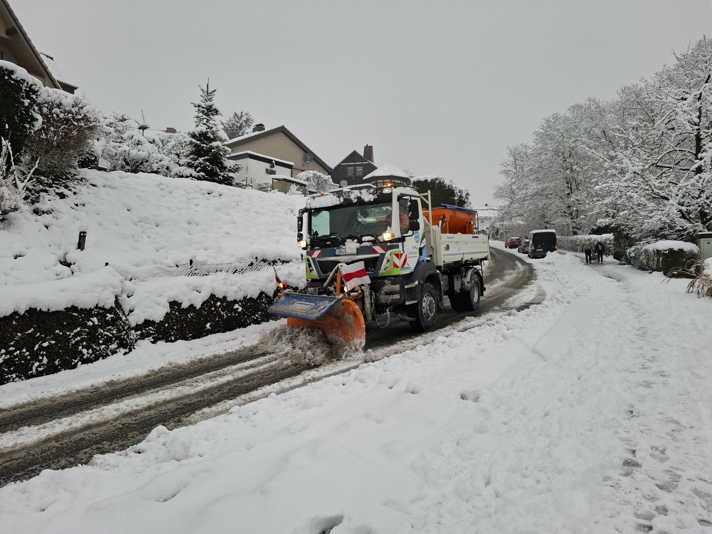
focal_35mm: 23
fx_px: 473
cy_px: 267
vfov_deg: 58.9
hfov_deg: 73.9
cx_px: 356
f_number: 1.8
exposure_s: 1/189
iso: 50
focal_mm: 5.54
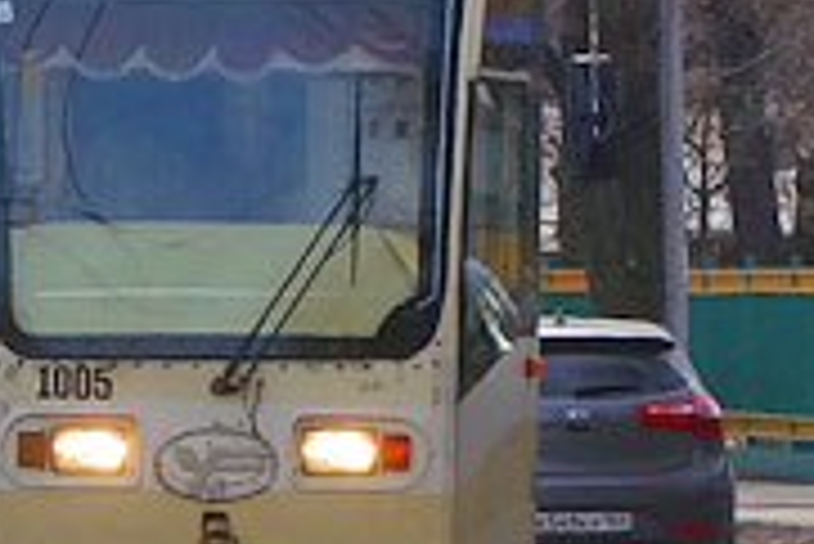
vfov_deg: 2.5
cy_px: -531
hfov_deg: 3.7
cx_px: 369
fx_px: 12581
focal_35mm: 556
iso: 125
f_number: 5.6
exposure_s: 1/500
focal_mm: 31.15
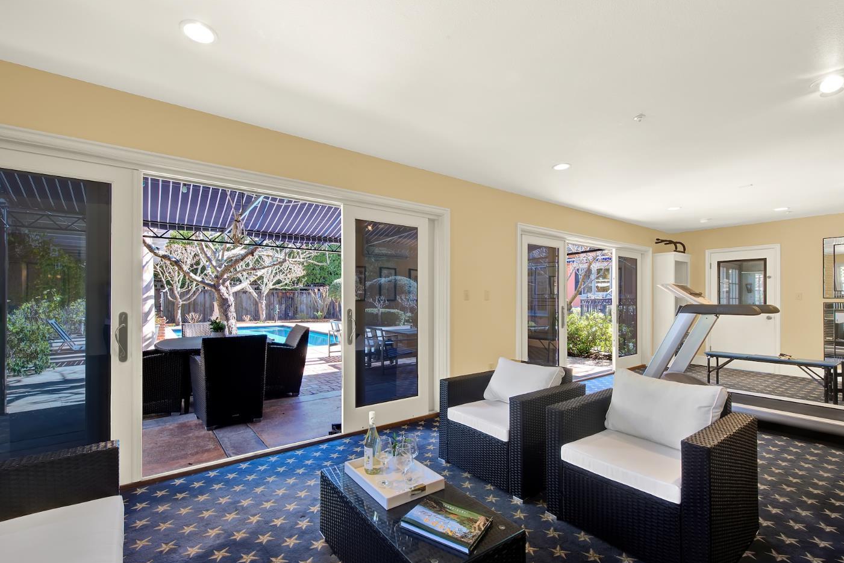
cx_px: 404
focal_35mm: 15
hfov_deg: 100.3
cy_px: 298
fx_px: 352
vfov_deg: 77.3
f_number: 14
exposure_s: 1/8
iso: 100
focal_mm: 14
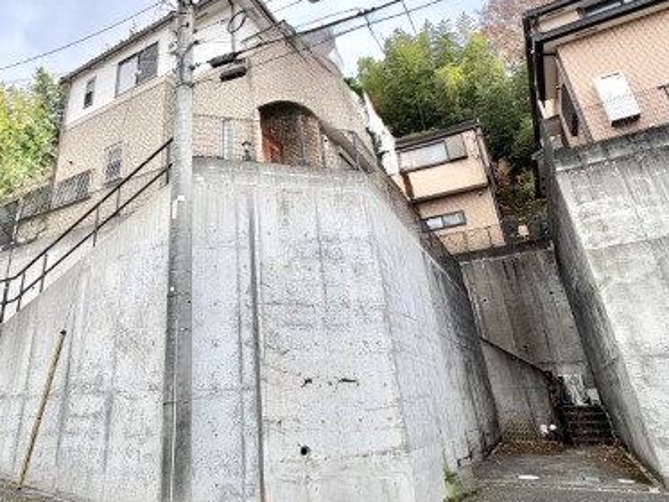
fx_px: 464
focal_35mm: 24
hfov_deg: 70.0
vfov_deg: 56.3
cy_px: 195
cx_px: 237
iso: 50
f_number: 2.2
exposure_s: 1/849
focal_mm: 2.22
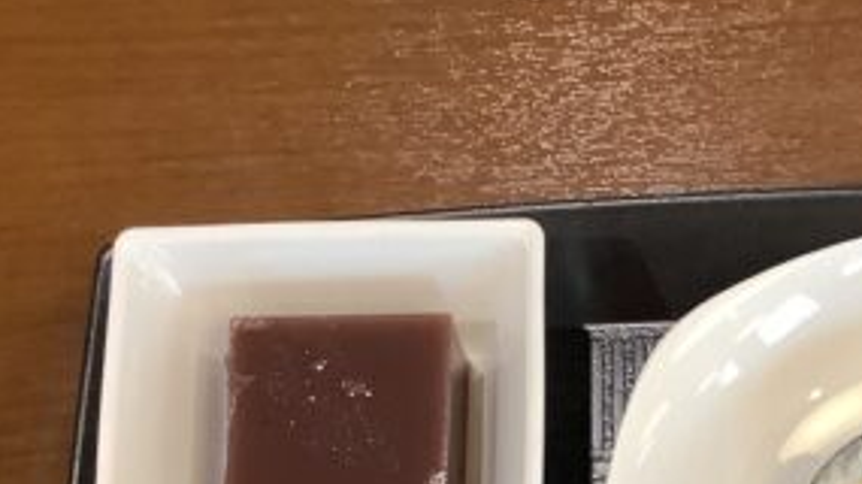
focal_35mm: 89
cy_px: 732
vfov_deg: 12.8
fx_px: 2033
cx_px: 839
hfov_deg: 23.1
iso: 160
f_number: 2.4
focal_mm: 3.3
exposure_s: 1/60
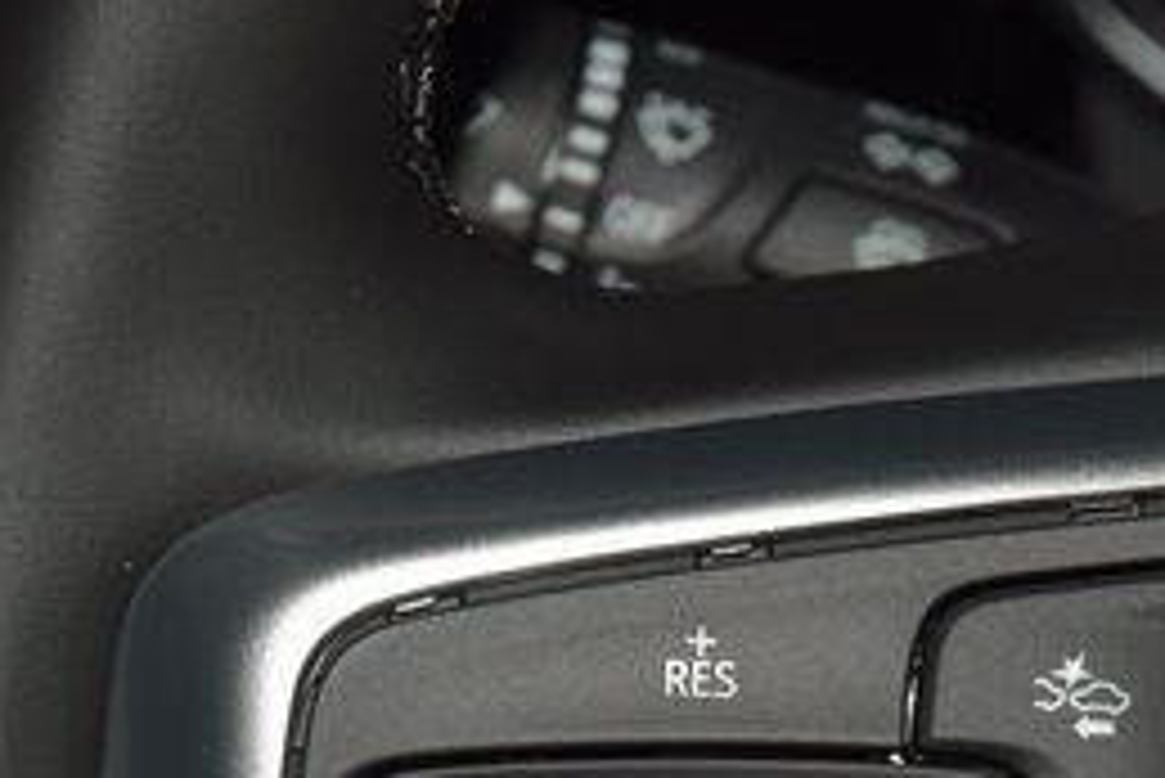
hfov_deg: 7.9
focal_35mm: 259
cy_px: 839
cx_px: 778
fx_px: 8386
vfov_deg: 5.3
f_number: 8
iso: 100
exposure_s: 1/125
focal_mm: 70
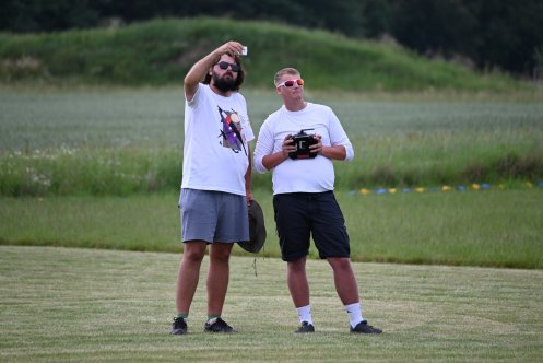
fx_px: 5131
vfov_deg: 4.0
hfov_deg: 6.1
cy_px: 182
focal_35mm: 340
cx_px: 272
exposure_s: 1/500
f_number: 6.3
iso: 320
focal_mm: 340
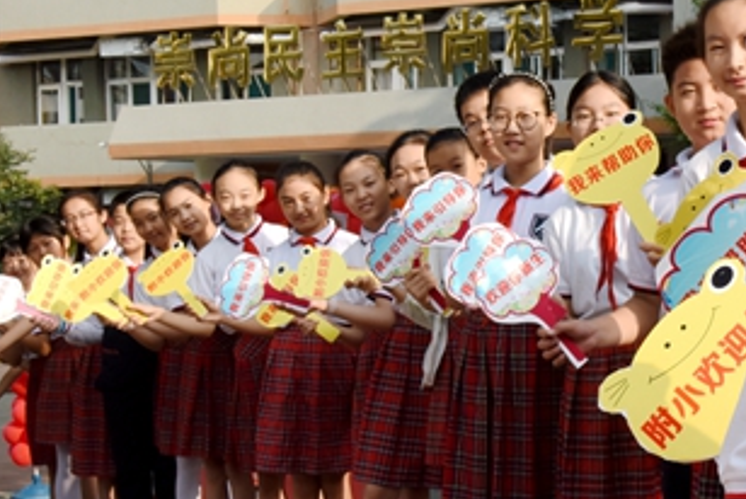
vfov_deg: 17.5
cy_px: 263
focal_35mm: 78
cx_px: 579
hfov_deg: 25.6
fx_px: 1618
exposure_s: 1/250
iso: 1250
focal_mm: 40
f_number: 22
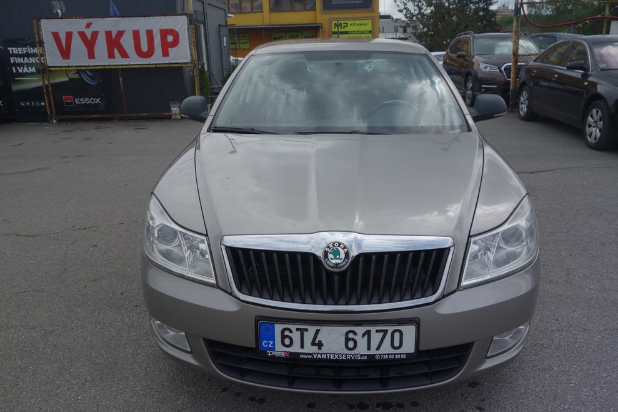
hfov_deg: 63.7
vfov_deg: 44.9
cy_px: 205
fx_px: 498
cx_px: 319
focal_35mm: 29
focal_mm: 10.4
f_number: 4
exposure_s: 1/1000
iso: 125
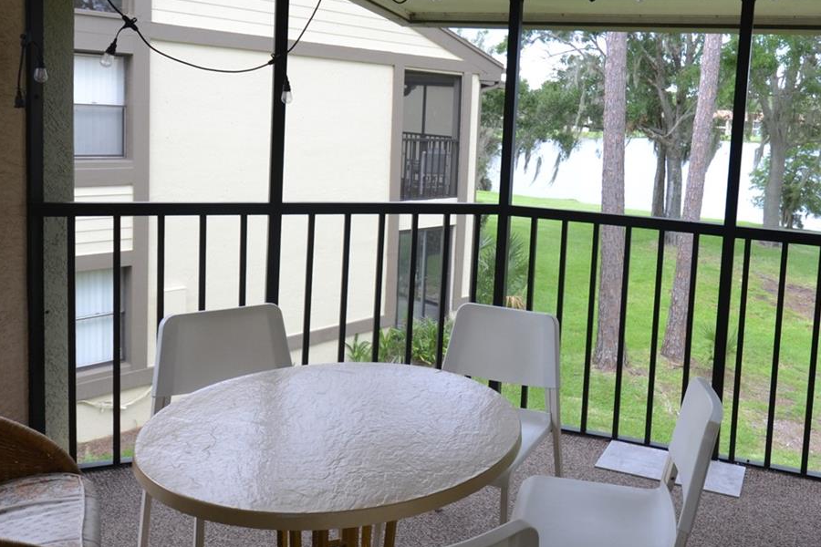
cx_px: 545
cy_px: 191
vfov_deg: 40.7
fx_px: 730
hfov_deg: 57.5
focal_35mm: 32
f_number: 4.5
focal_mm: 12
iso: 400
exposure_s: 1/80
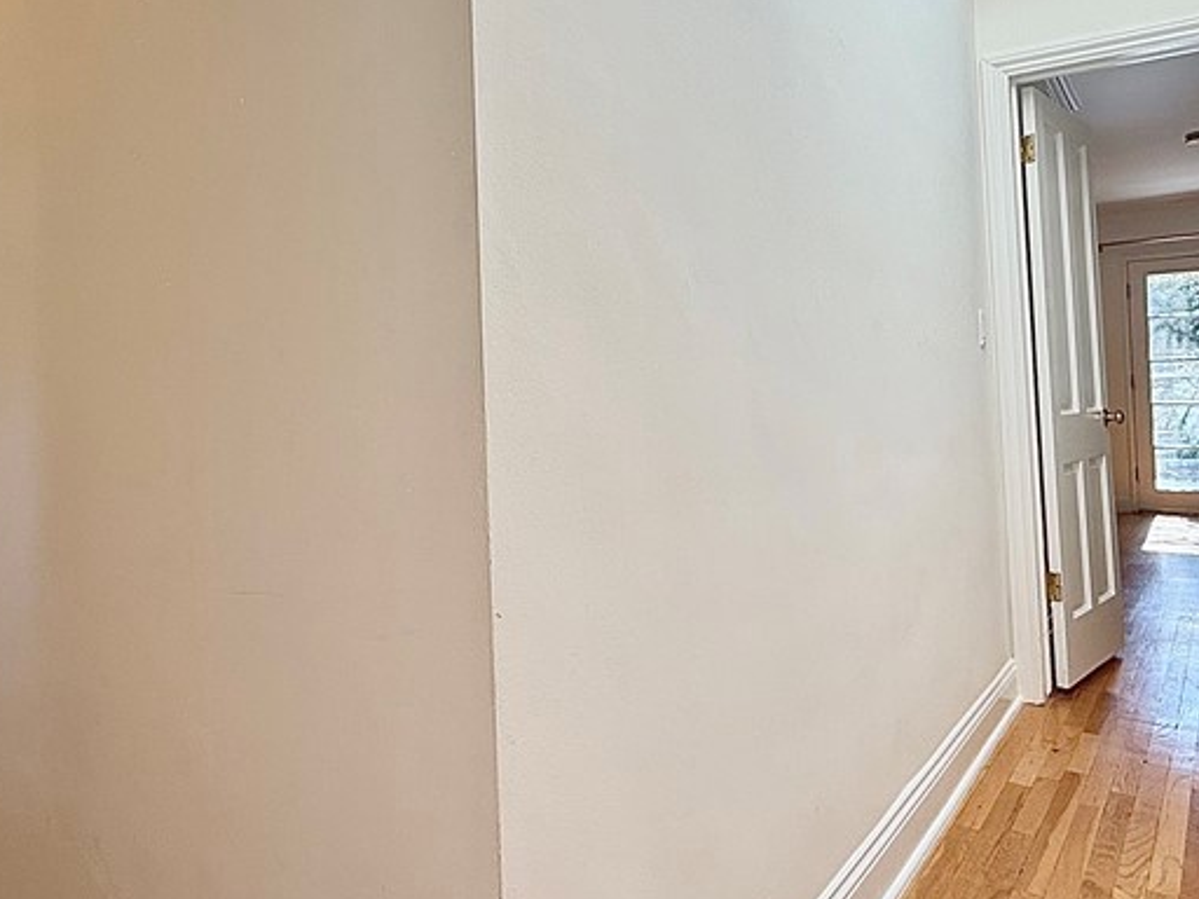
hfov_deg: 61.5
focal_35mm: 28
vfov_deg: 49.4
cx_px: 377
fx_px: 970
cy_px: 361
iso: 50
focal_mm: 2.22
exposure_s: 1/120
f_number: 2.2
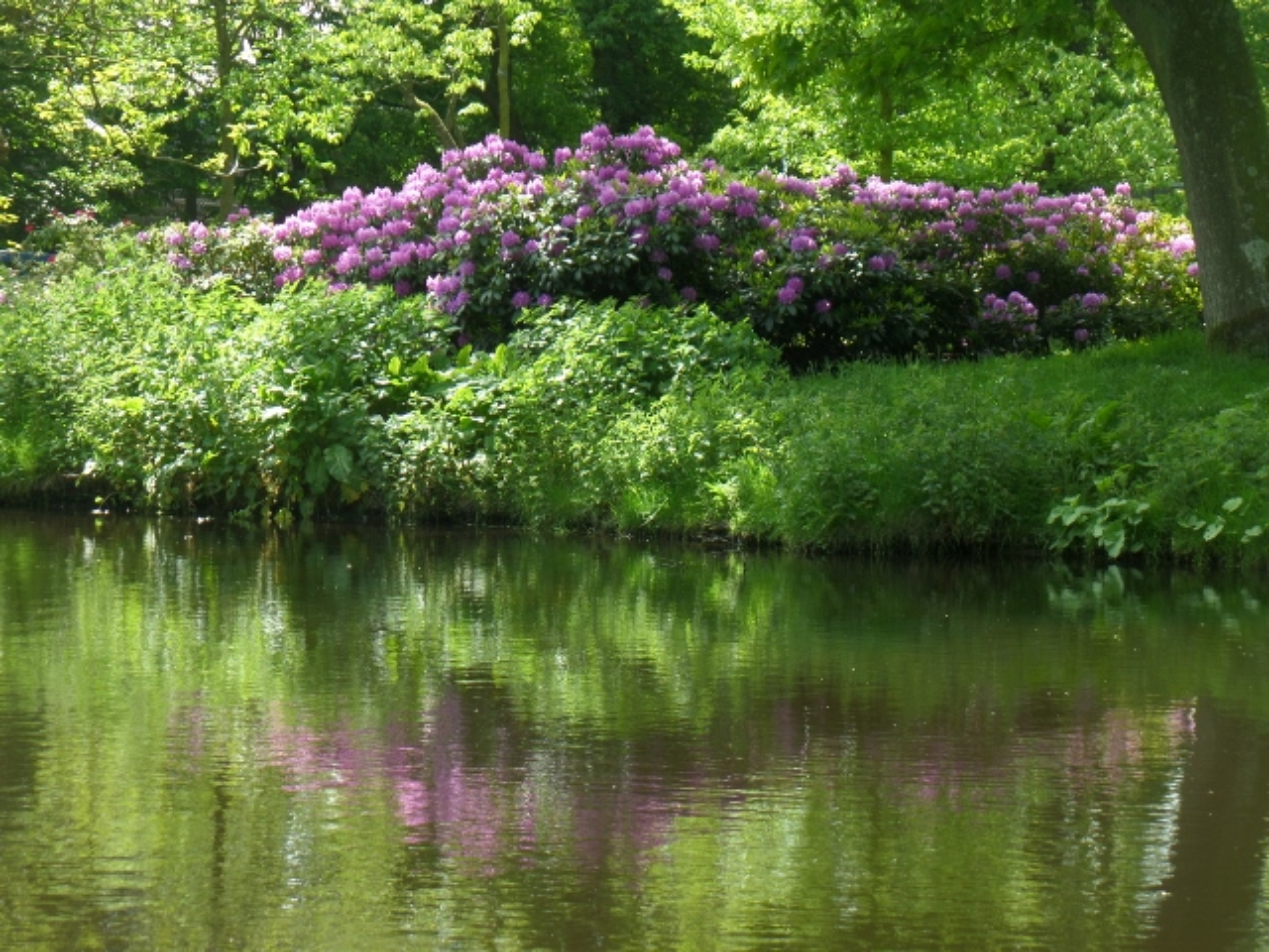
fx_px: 3409
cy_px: 476
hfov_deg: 21.1
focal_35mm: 93
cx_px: 634
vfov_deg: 15.9
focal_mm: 16.5
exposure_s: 1/180
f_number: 3.9
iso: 100
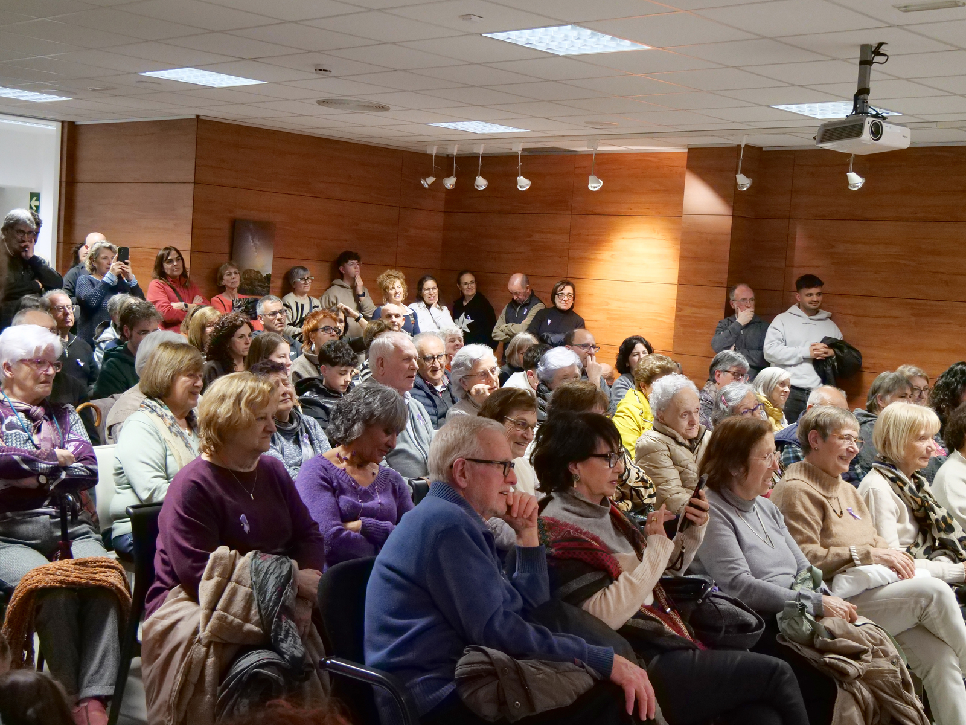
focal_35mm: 44
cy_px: 362
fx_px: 1228
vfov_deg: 32.9
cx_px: 483
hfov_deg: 42.9
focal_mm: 22
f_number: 4.2
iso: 3200
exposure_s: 1/60
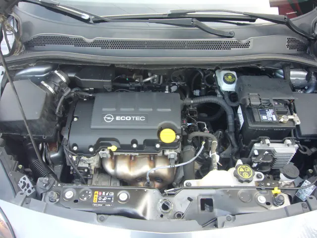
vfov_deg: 49.7
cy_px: 119
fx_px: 256
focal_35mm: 28
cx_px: 158
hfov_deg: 63.4
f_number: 2.8
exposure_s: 1/30
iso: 80
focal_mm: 4.6
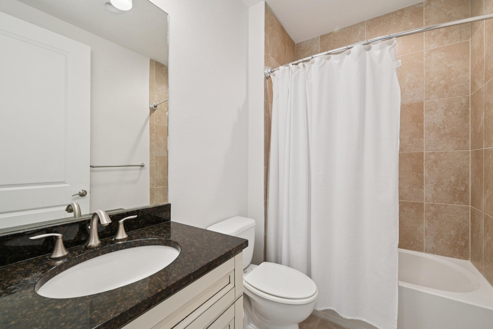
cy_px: 164
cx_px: 246
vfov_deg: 77.3
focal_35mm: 15
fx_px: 205
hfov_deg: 100.4
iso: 400
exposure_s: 1/10
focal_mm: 15
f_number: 8
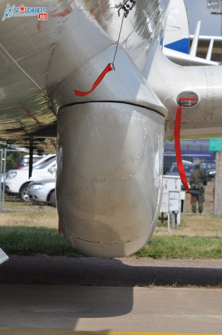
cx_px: 111
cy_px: 168
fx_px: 1530
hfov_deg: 8.3
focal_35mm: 165
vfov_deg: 12.5
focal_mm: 110
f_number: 8
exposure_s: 1/640
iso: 200
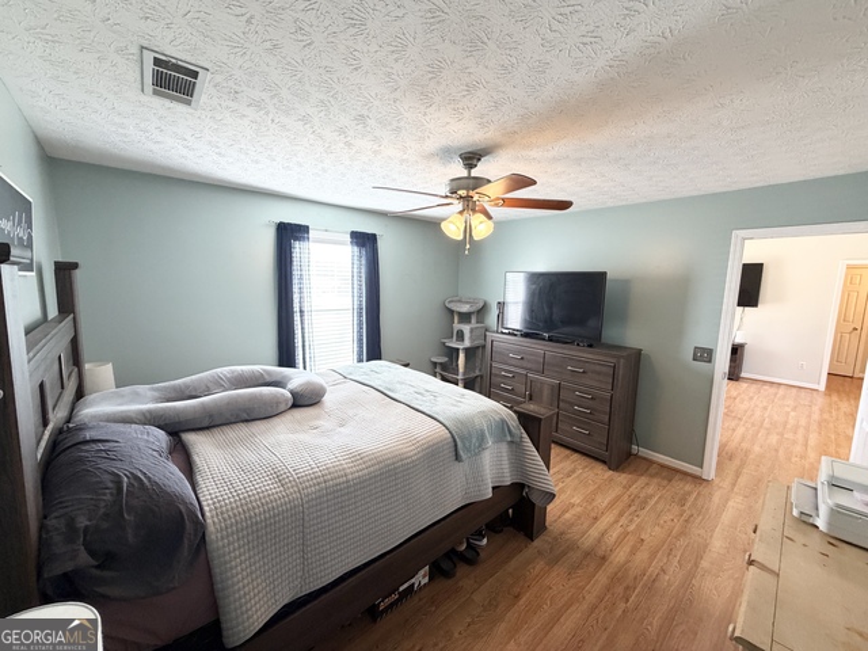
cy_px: 326
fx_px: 351
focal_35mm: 14
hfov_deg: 102.1
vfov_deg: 85.7
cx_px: 434
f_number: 2.2
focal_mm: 2.22
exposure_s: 1/106
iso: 320
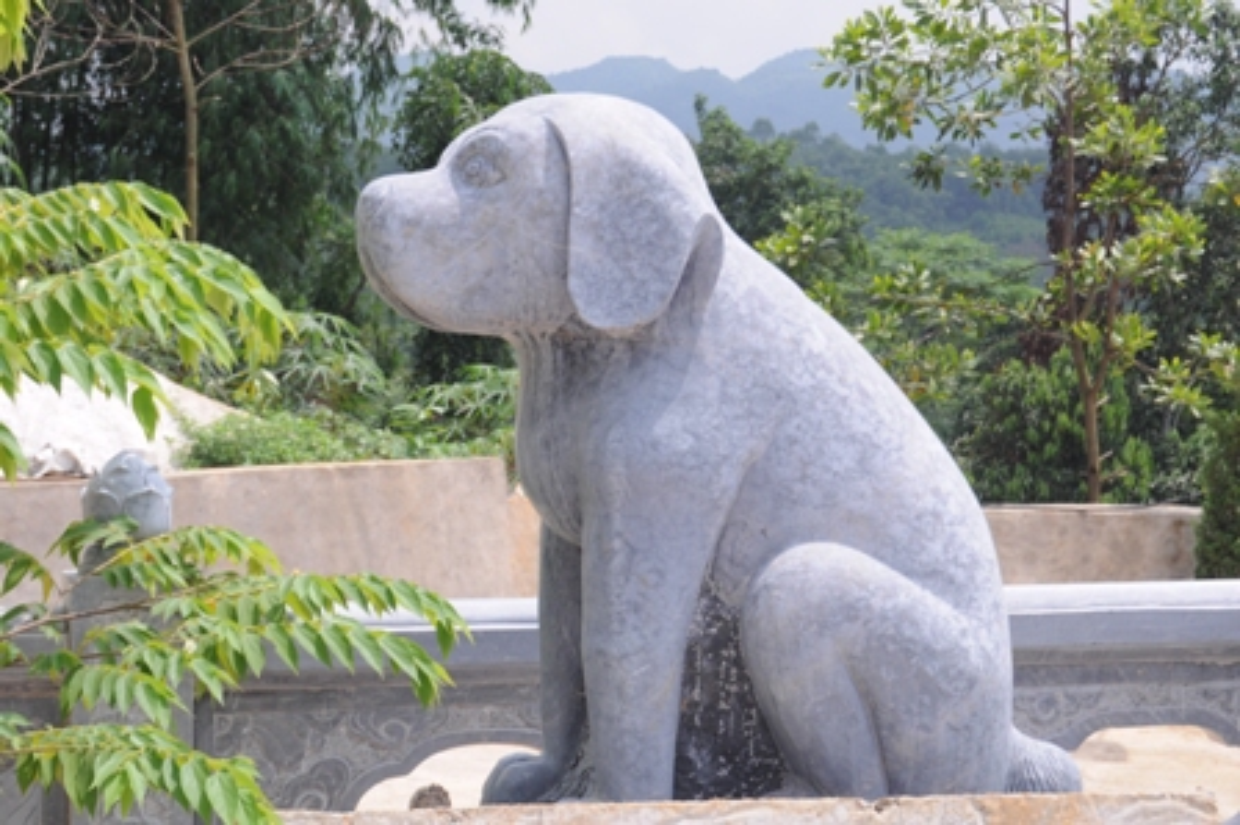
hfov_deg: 24.6
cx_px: 620
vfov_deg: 16.5
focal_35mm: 82
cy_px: 412
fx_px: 2839
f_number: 11
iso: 200
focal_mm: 55
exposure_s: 1/250
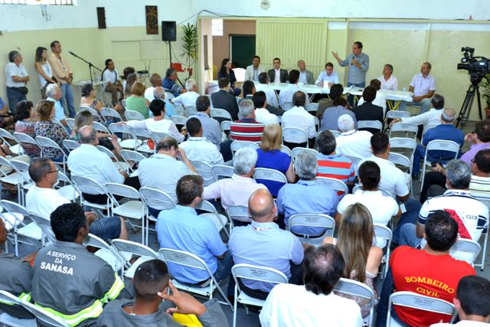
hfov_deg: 54.4
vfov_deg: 37.9
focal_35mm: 35
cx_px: 245
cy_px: 164
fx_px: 476
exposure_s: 1/60
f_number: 5.6
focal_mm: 35
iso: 900
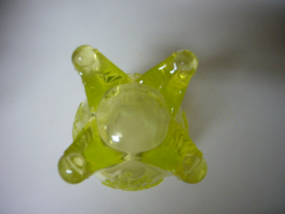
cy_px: 107
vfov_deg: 49.7
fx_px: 231
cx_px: 142
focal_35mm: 28
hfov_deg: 63.4
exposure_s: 1/15
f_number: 2.8
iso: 100
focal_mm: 4.6
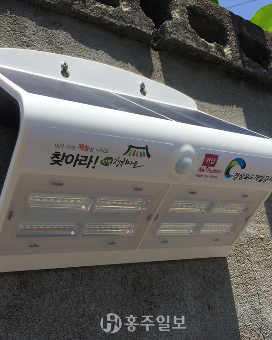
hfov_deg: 39.2
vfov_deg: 47.9
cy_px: 169
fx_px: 382
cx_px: 136
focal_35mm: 38
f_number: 2.2
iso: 32
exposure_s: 1/2825
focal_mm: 4.15
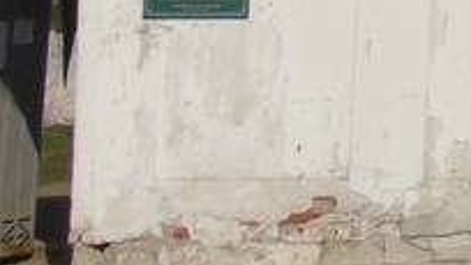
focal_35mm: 186
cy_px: -668
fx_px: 2324
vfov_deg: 5.8
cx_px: 937
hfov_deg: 10.6
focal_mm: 5.2
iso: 80
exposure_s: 1/1000
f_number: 5.7
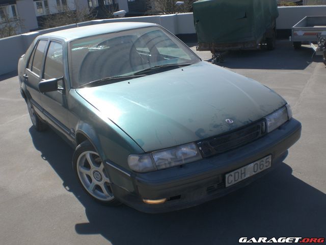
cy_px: 122
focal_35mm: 38
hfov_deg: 49.0
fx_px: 358
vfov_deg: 37.7
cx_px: 163
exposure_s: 1/400
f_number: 4.4
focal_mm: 6.3
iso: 50
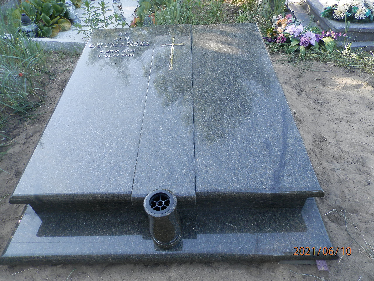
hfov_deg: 69.4
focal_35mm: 25
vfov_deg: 54.9
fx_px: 270
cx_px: 187
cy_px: 140
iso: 80
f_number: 3.1
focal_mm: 4.5
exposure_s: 1/80
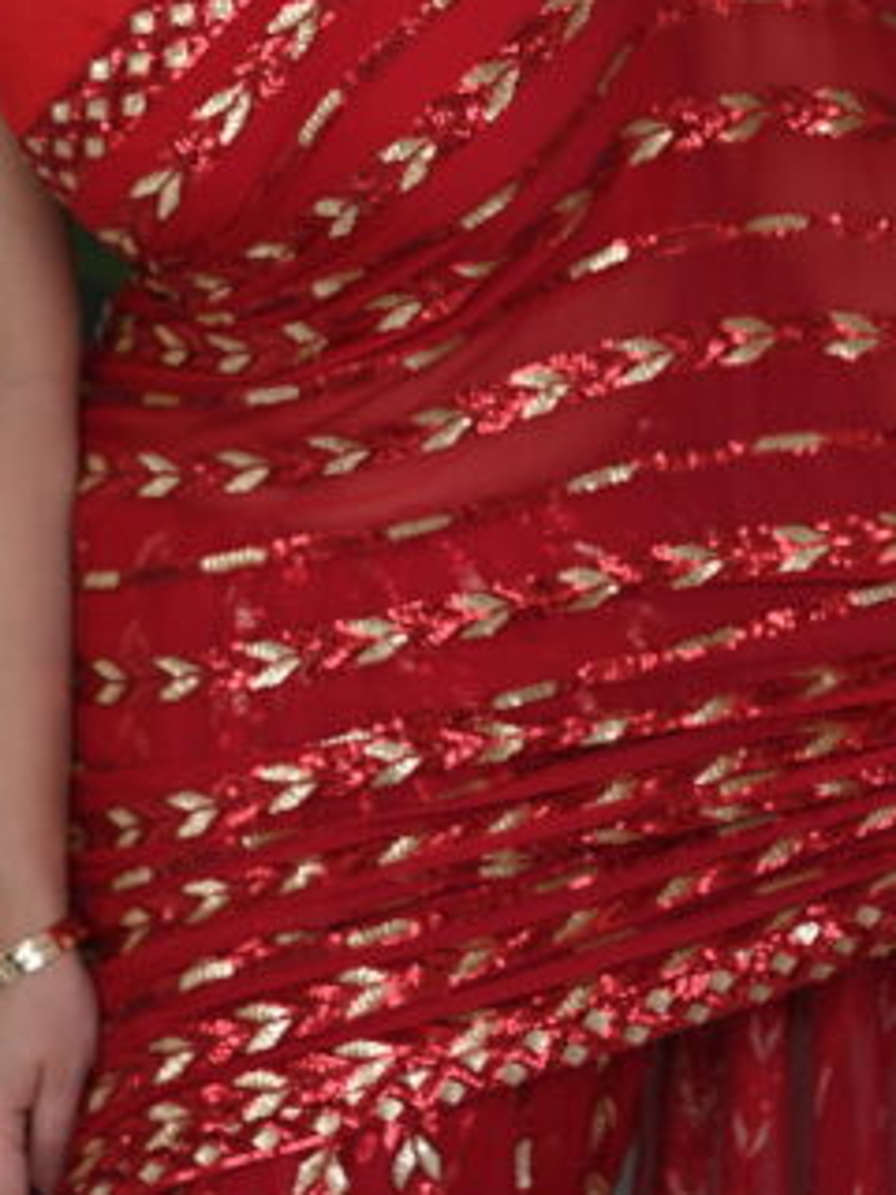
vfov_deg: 14.4
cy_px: 60
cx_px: 343
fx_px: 4659
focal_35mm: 135
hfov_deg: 11.0
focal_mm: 50
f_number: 3.5
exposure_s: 1/320
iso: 160
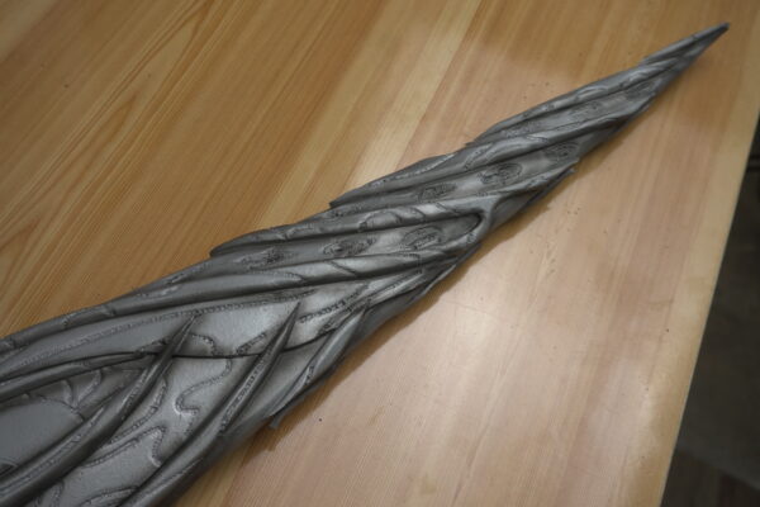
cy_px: 254
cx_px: 380
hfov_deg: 53.1
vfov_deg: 36.9
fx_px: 760
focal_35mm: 36
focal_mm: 24
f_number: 5.6
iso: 400
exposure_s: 1/125
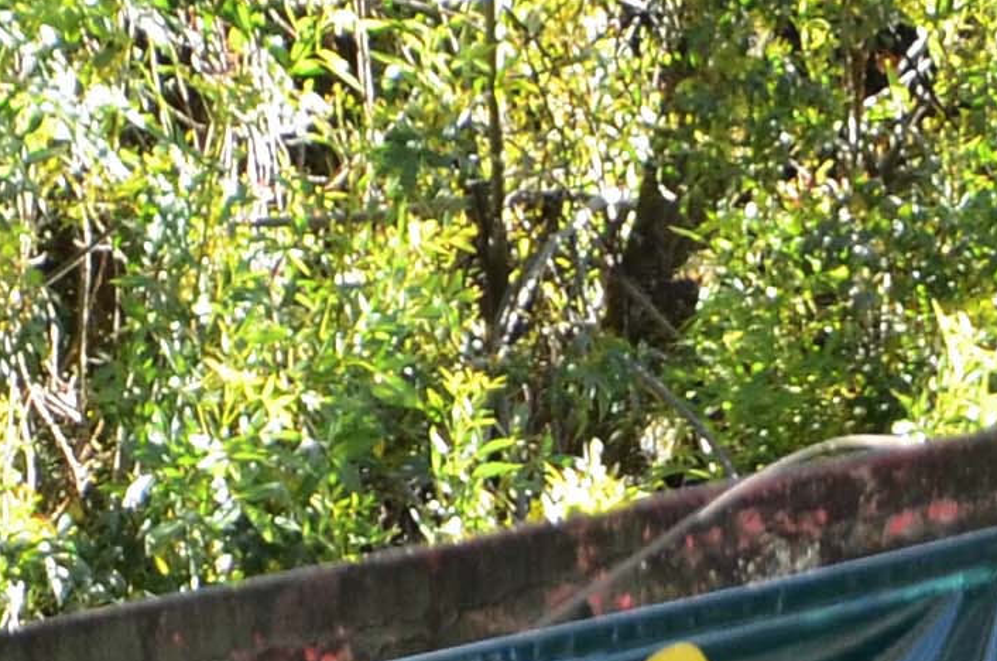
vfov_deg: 1.9
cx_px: 8
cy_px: 2208
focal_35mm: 733
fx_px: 20263
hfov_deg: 2.8
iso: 500
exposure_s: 1/160
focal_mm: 70
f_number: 5.3
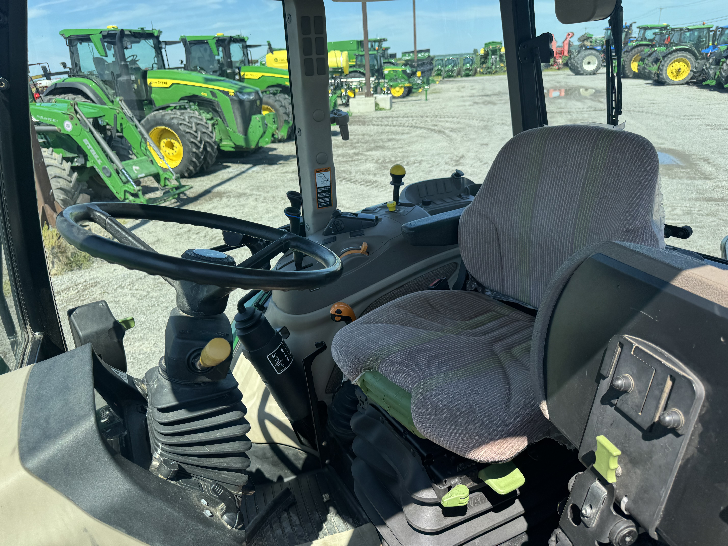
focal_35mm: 24
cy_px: 273
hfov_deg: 71.6
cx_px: 364
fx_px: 505
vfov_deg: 56.8
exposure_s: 1/1678
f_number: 1.78
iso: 80
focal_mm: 6.76
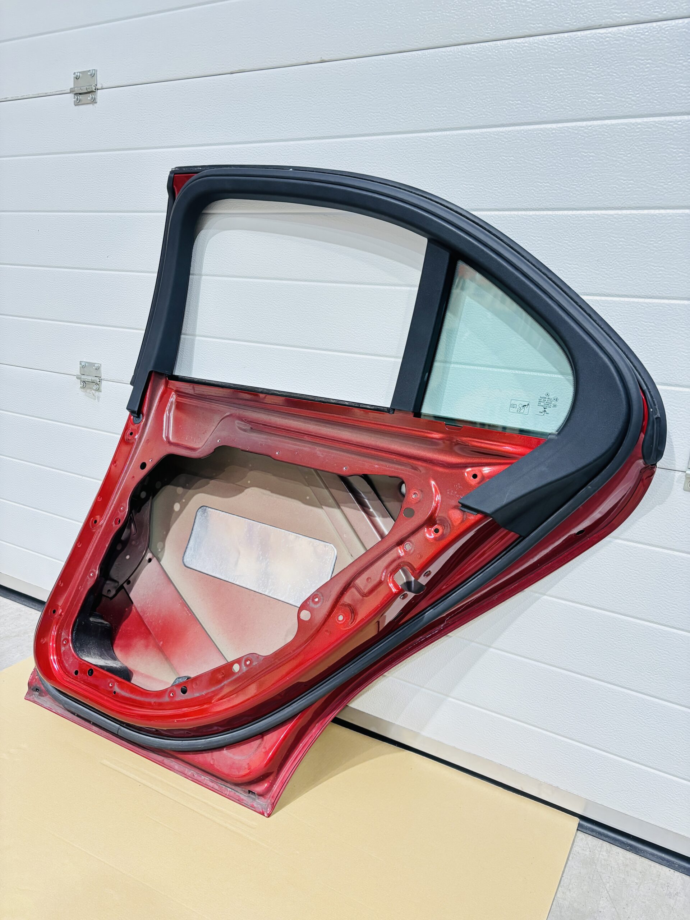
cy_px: 460
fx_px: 691
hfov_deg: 53.1
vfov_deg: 67.3
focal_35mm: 26
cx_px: 345
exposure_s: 1/50
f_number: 1.6
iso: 250
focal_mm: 5.96
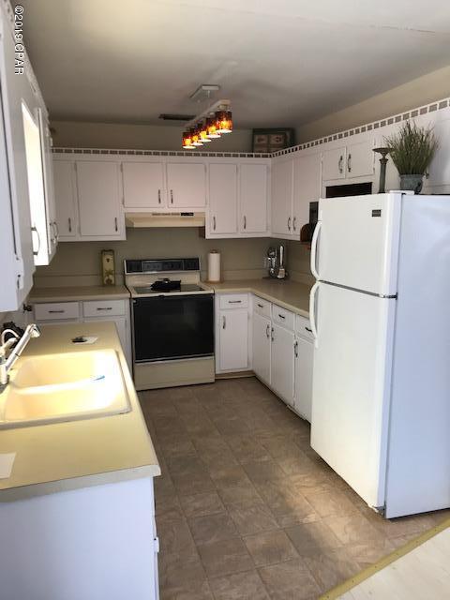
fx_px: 485
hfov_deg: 49.7
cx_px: 225
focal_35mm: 28
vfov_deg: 63.4
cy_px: 300
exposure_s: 1/60
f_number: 1.8
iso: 20
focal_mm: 3.99
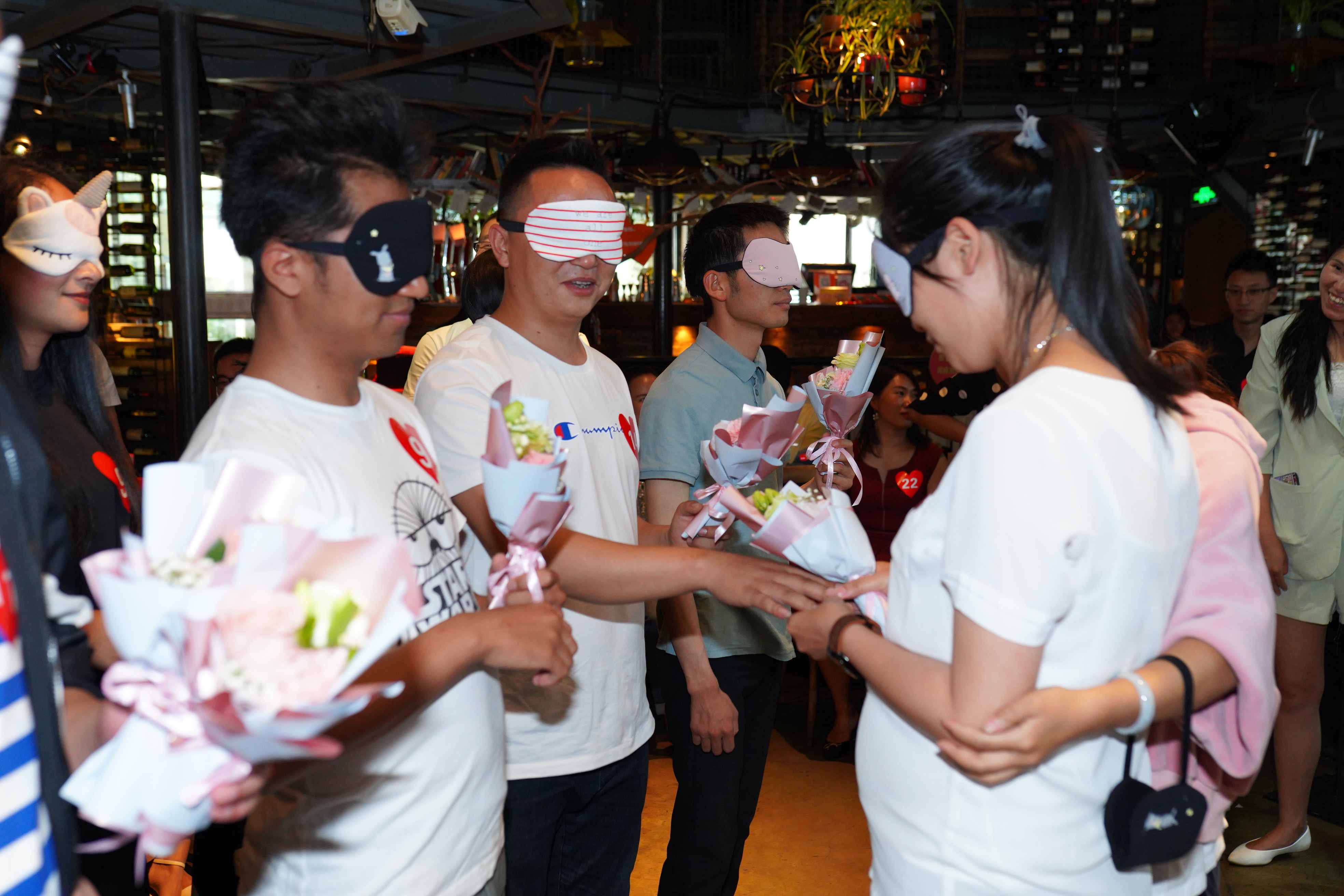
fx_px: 1307
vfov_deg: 37.9
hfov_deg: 54.4
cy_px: 448
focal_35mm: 35
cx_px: 672
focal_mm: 35
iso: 3200
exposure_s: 1/160
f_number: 3.5
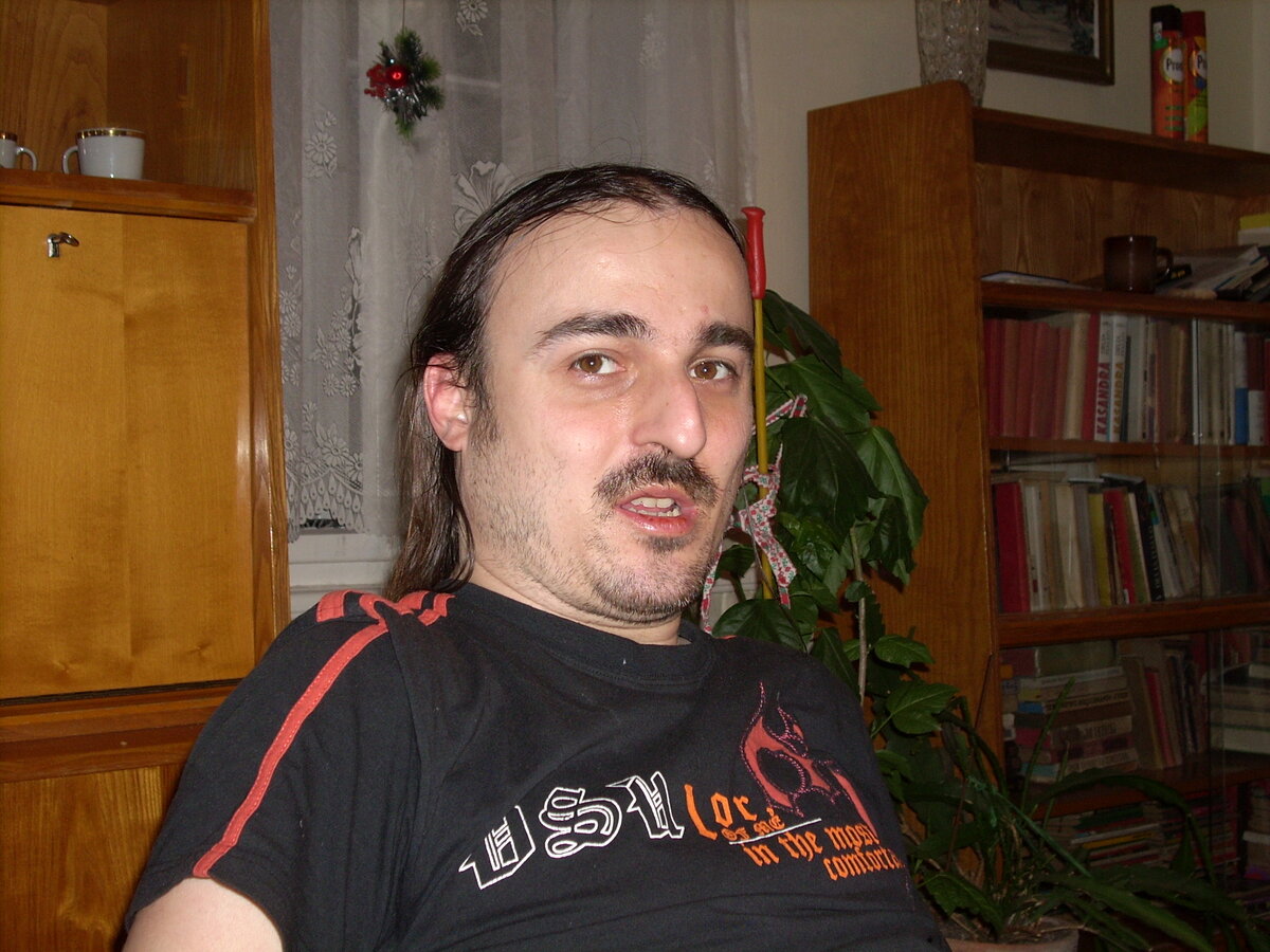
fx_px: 1981
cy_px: 476
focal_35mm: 54
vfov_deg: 27.0
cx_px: 635
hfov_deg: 35.5
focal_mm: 9
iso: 100
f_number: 3.4
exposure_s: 1/60
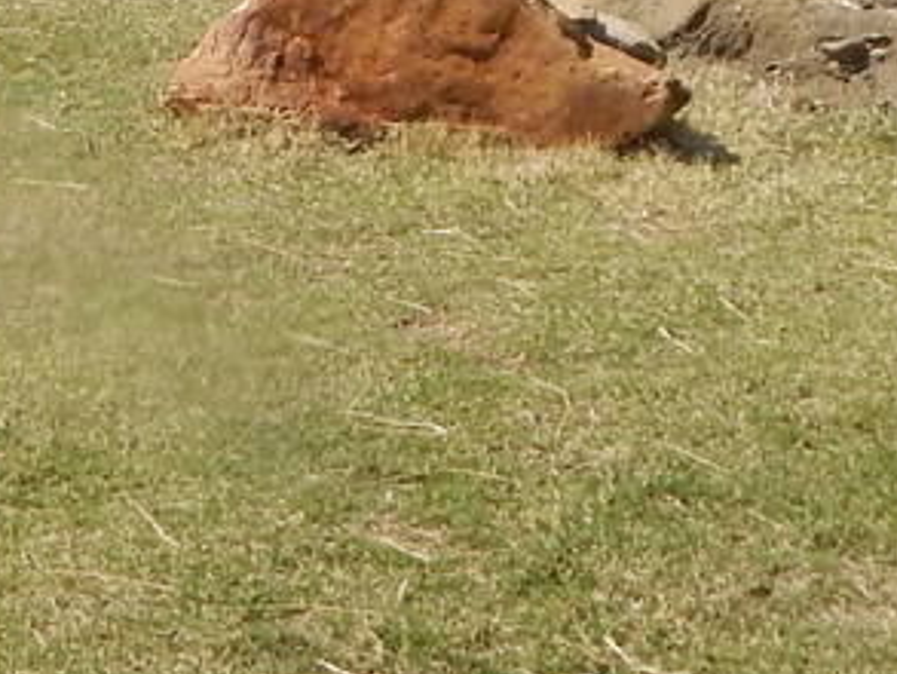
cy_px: -334
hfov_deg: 16.0
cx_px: -43
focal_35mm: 120
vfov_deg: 11.8
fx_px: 3111
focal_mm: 4
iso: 125
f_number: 6
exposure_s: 1/500
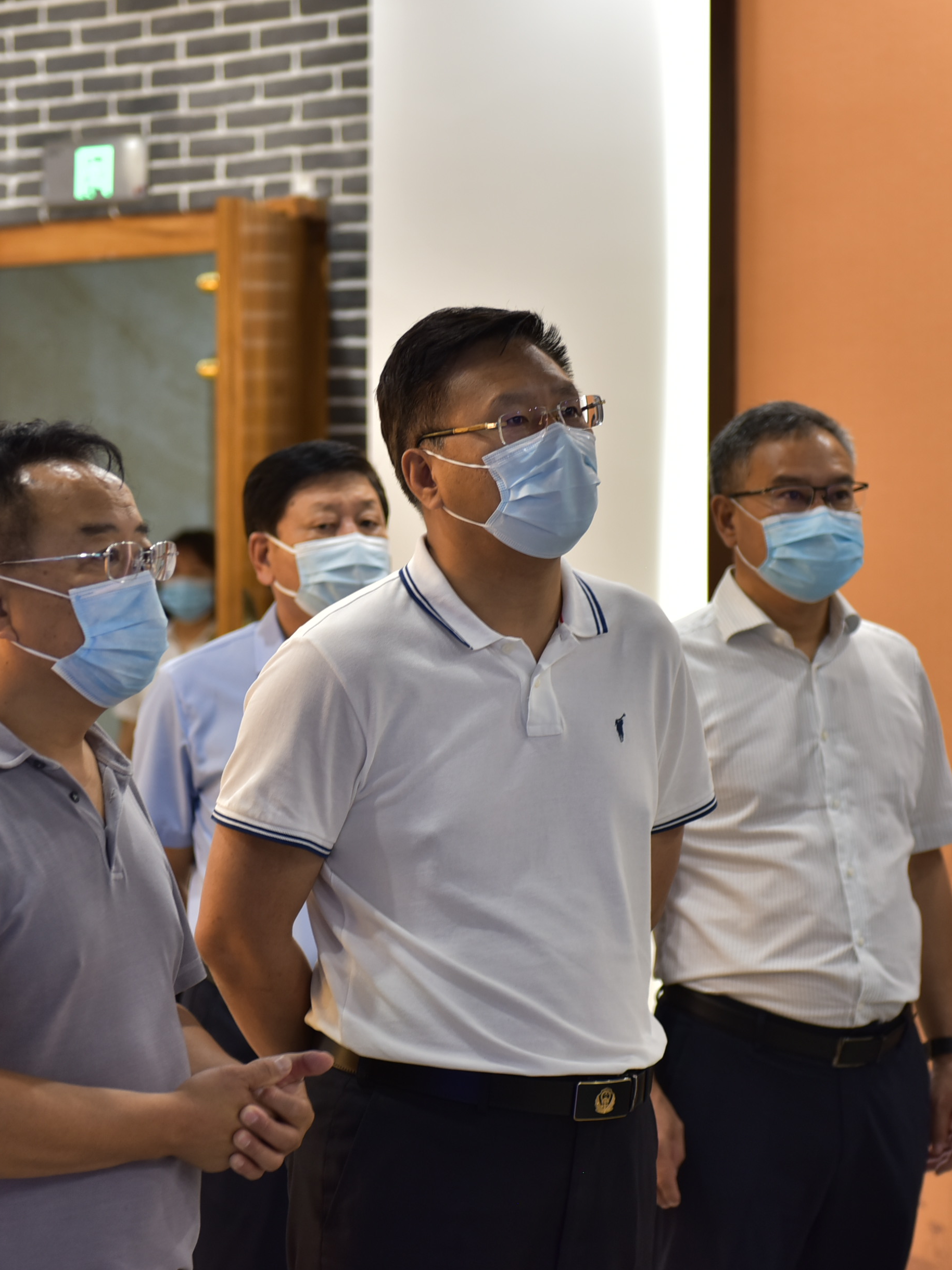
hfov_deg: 16.4
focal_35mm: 90
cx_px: 452
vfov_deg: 21.8
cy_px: 634
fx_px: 3300
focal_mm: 62
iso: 400
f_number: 2.8
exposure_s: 1/30
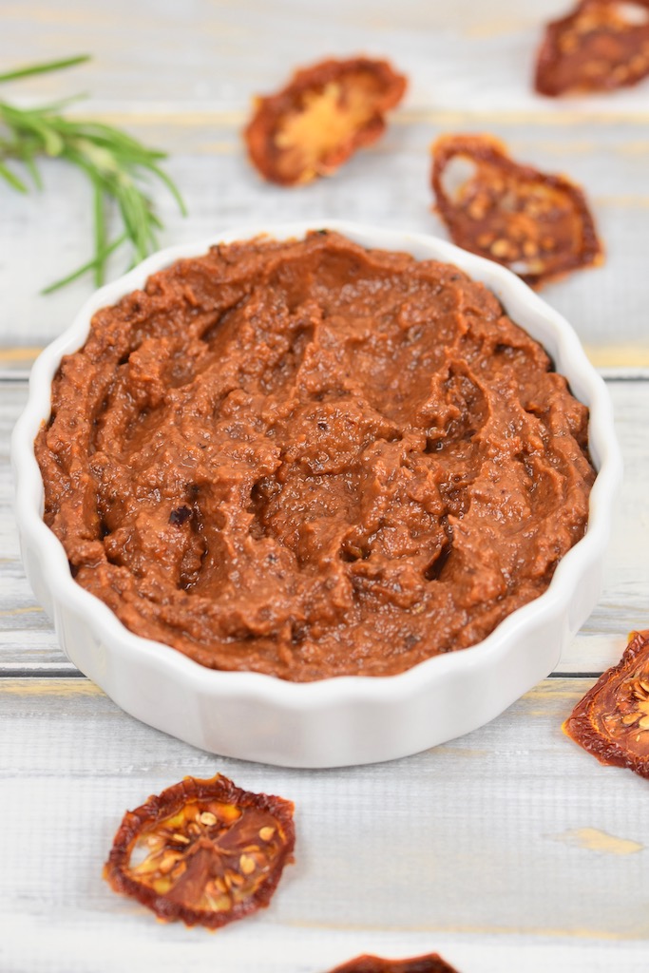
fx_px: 4257
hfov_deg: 8.7
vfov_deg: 13.0
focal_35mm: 158
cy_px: 486
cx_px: 324
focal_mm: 105
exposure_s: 1/100
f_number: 5
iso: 400
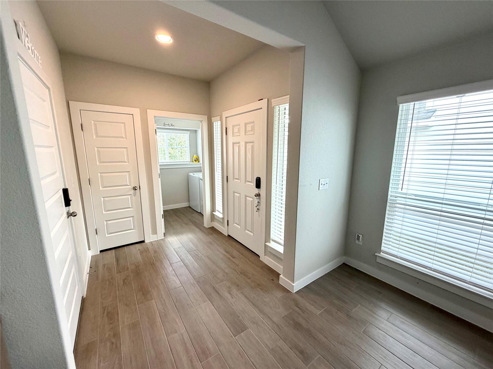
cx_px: 246
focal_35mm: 14
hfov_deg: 102.1
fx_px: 199
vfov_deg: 85.7
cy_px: 184
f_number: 2.2
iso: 160
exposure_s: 1/120
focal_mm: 2.22
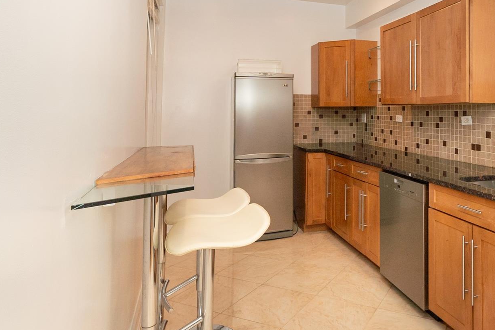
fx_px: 344
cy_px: 188
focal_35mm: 25
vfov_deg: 51.1
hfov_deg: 65.3
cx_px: 394
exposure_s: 1/40
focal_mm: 10
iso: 125
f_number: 5
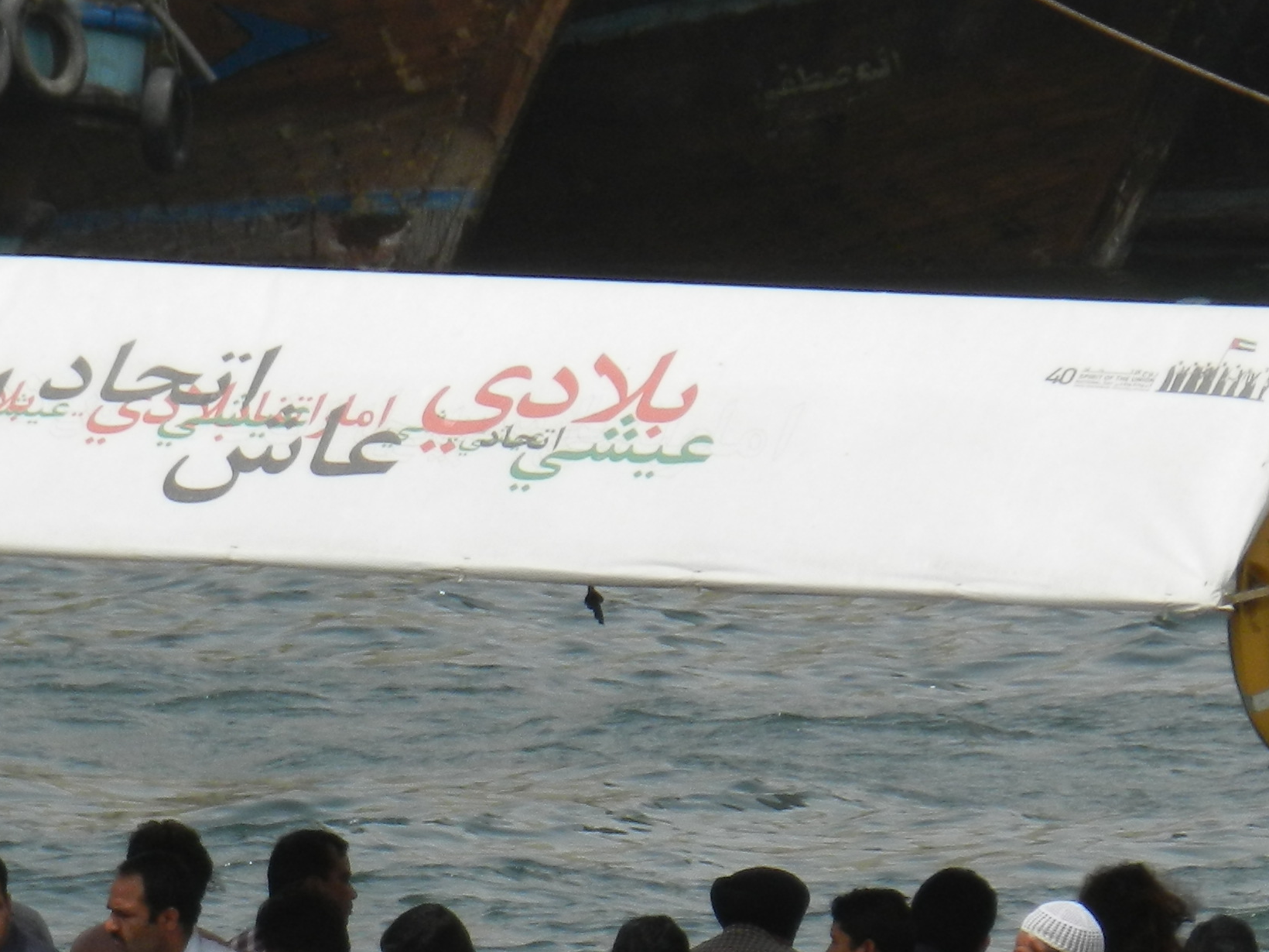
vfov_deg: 1.5
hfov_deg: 2.0
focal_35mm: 983
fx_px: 36036
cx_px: 356
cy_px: 922
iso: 160
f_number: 5.6
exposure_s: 1/1000
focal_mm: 71.7
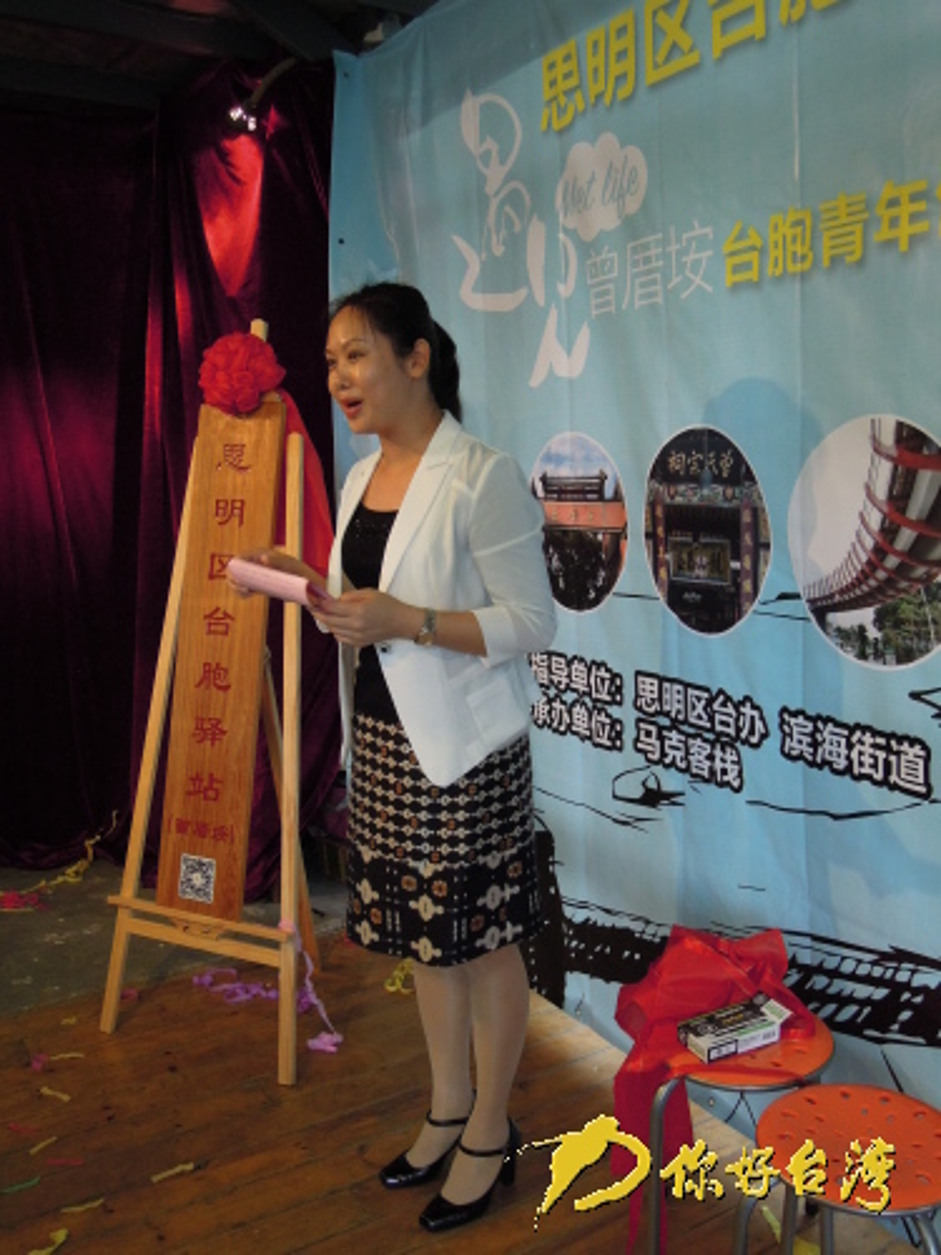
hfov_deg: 40.7
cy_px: 628
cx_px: 470
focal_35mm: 35
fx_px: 1269
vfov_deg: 52.6
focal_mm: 6.3
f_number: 3.2
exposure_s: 1/25
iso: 400
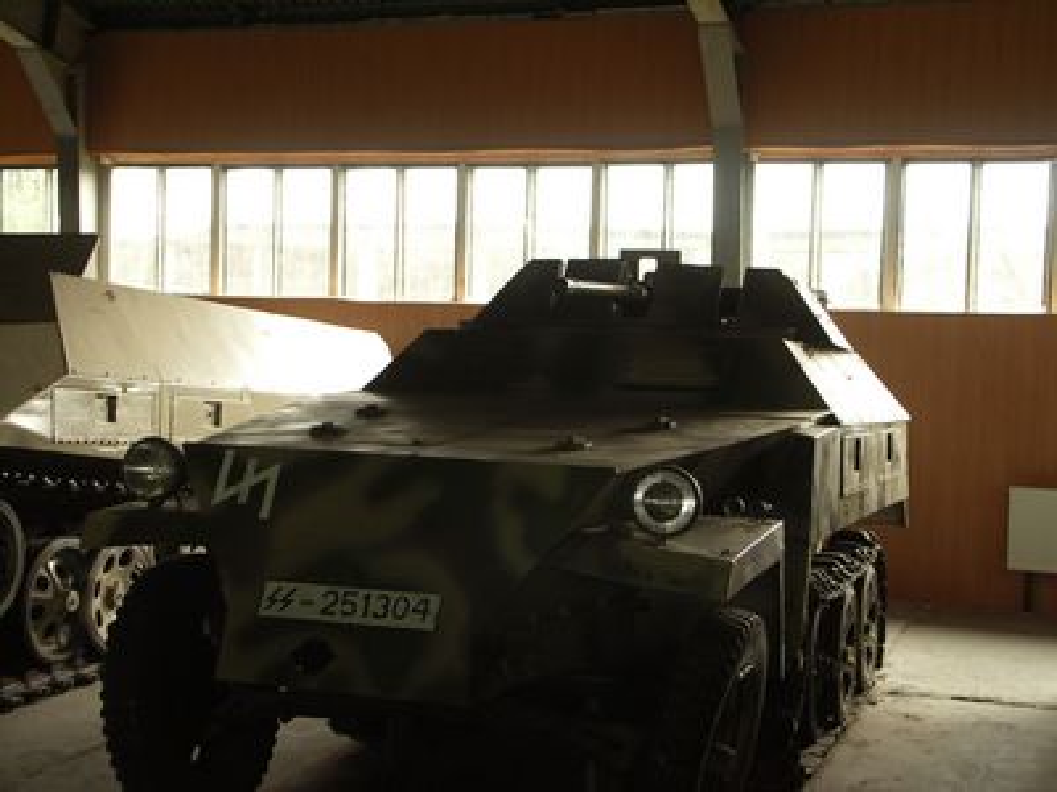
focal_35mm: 48
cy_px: 396
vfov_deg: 30.3
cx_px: 528
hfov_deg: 39.7
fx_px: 1466
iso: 100
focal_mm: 12.5
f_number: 3.2
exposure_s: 1/15
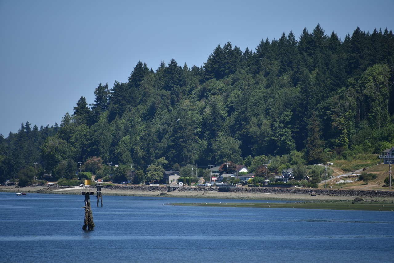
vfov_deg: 4.6
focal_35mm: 300
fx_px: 3284
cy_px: 132
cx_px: 197
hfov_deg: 6.9
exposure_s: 1/640
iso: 125
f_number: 5.6
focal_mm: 300
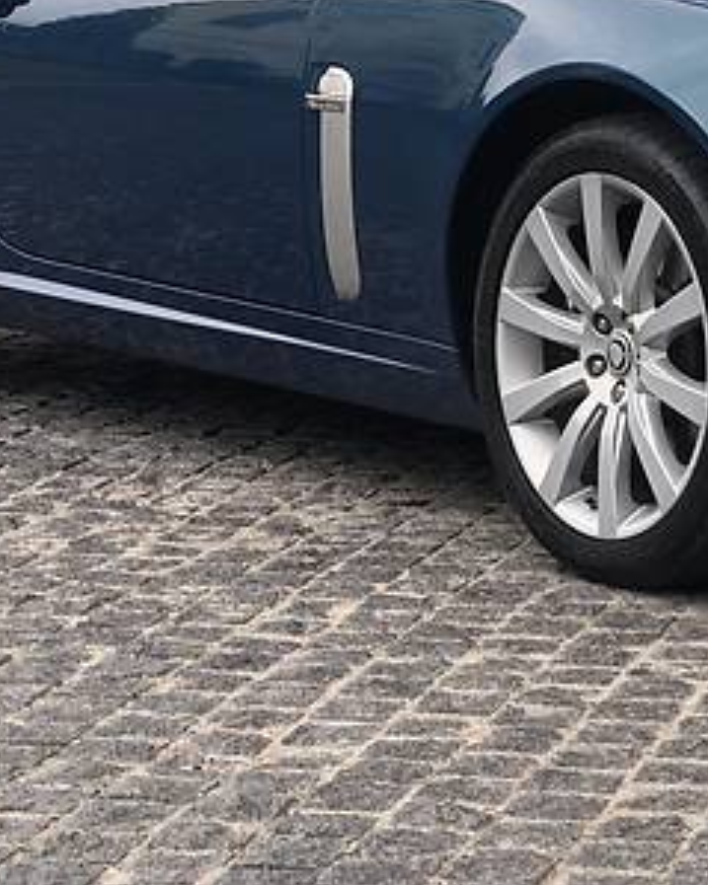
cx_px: 767
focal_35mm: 136
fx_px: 3564
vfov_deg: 14.0
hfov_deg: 11.2
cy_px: 3
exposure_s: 1/120
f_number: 2.4
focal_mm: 6
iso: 20
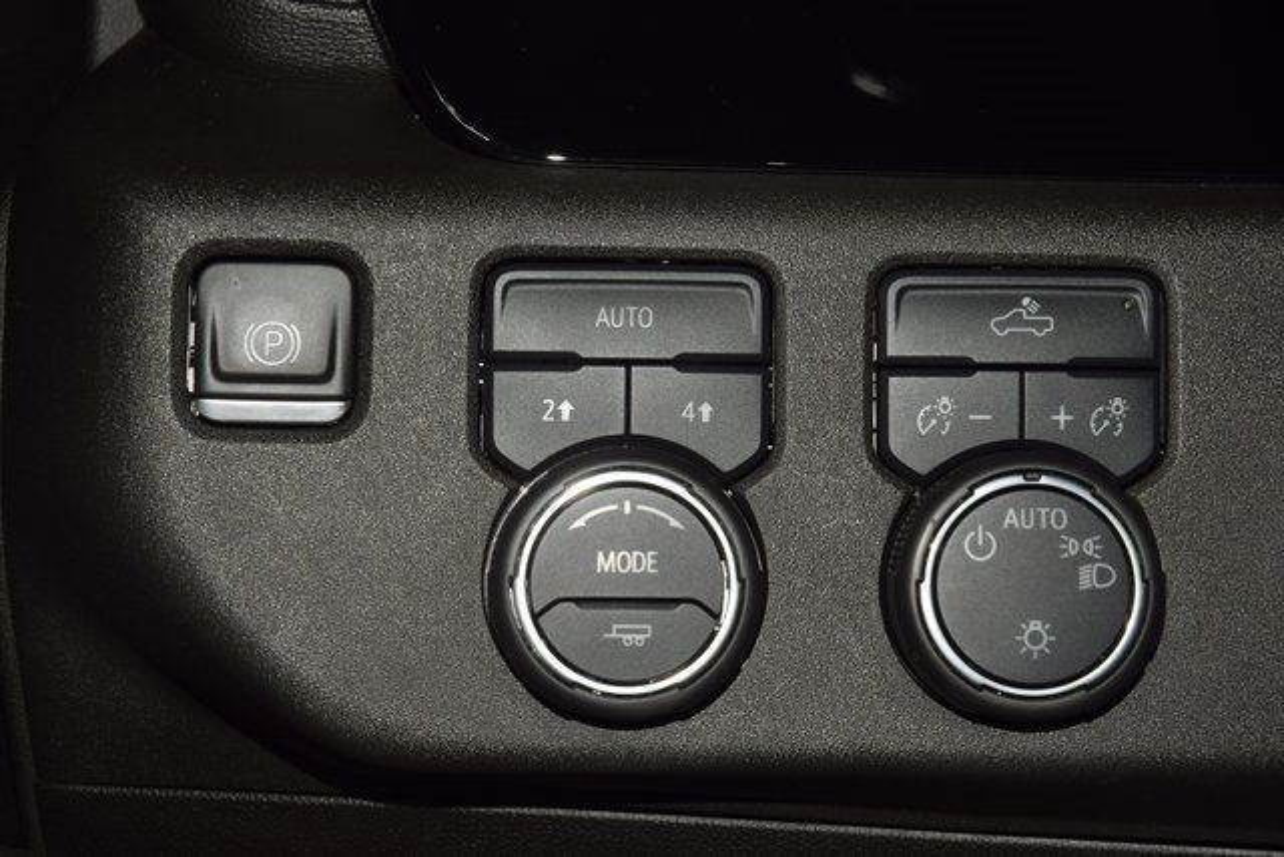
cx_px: 642
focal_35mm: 105
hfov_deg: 19.5
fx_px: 3746
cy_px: 428
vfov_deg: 13.0
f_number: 8
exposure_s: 1/125
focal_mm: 70
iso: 100
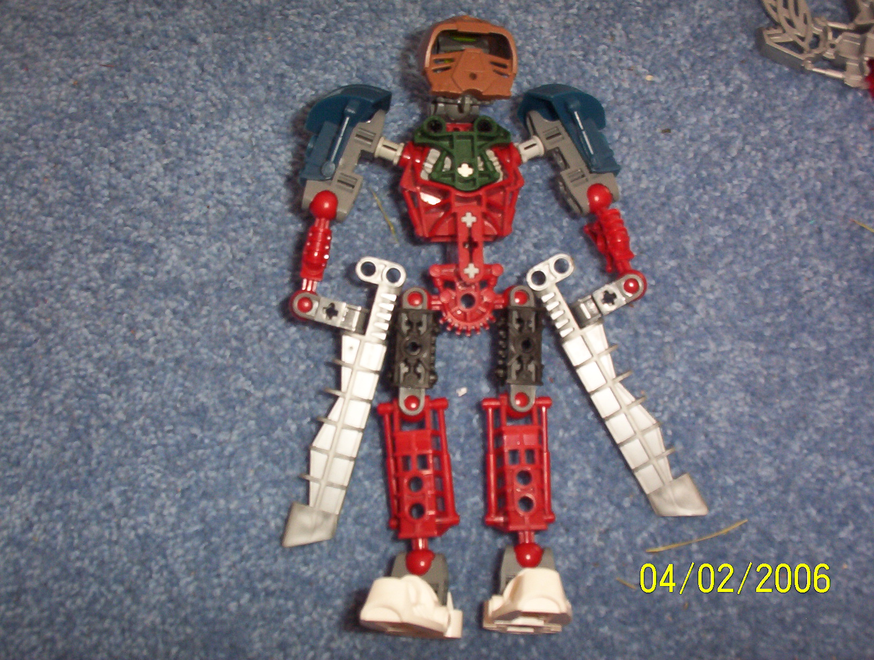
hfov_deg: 47.8
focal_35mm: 39
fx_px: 987
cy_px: 330
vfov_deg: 37.0
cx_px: 437
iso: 140
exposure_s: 1/30
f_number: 4.5
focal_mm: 6
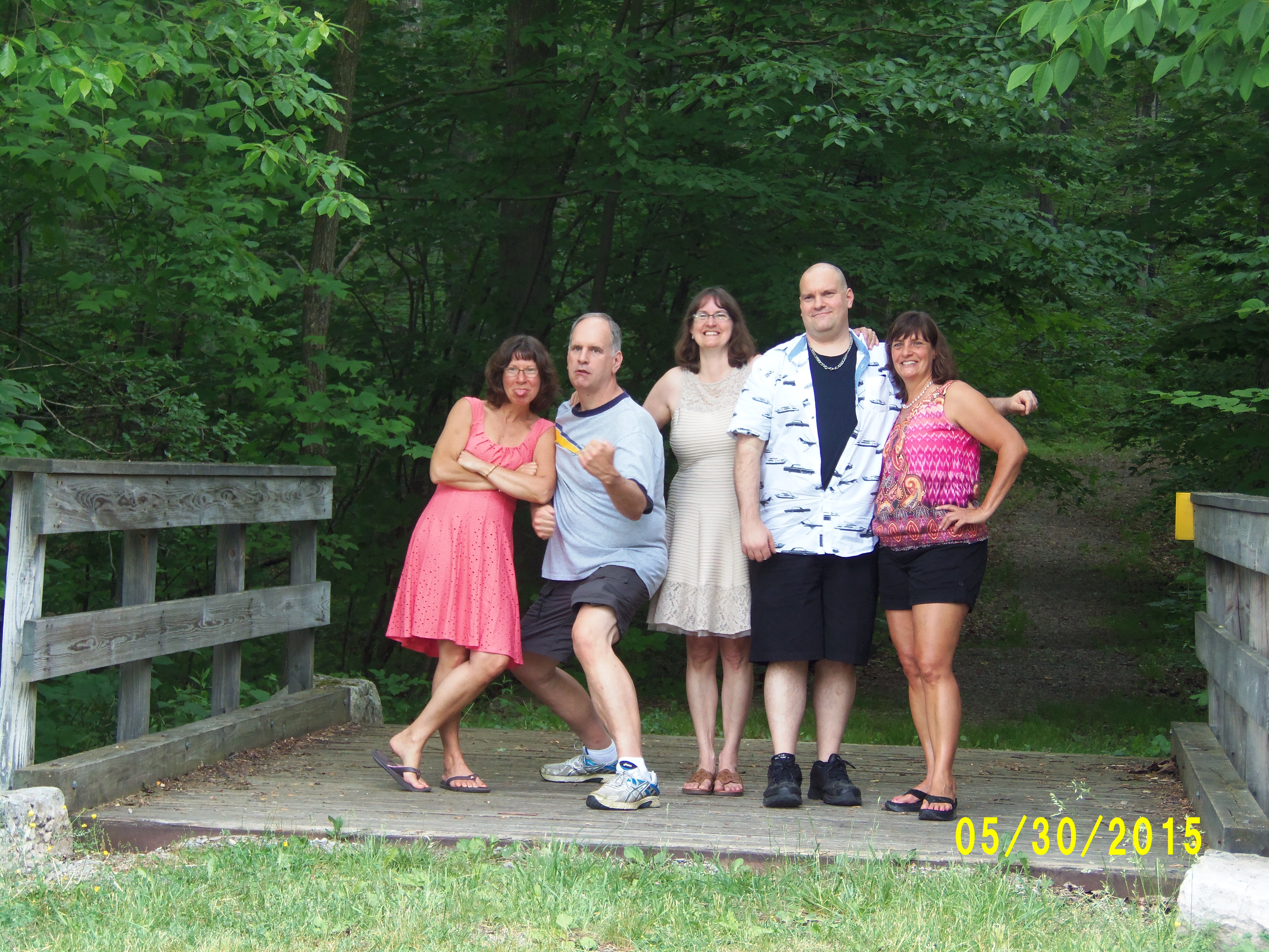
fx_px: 3996
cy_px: 476
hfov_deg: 18.0
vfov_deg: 13.6
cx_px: 634
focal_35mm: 109
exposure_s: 1/13
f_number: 4.5
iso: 100
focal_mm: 19.4
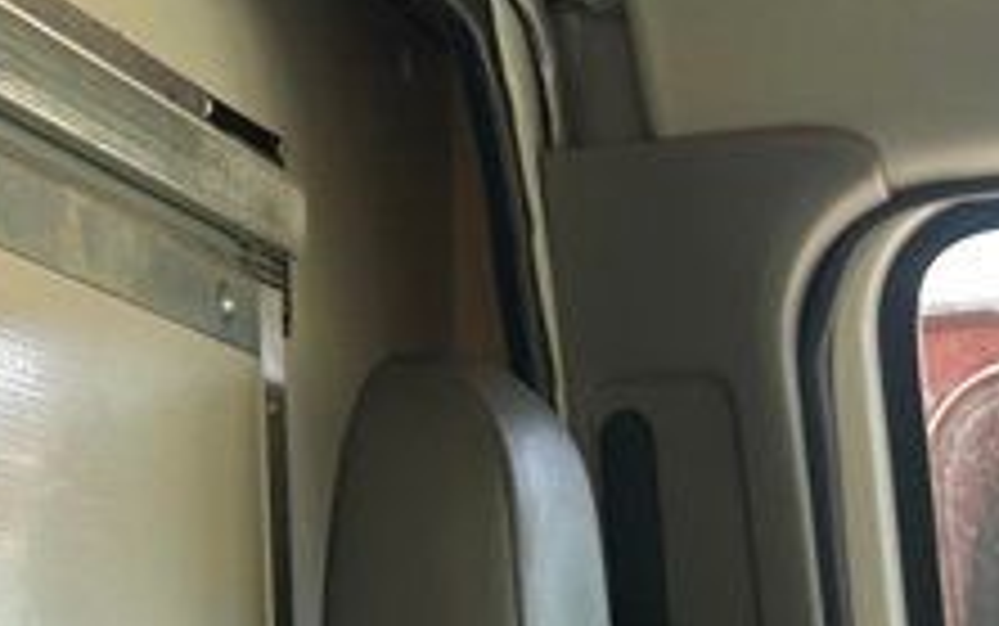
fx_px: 3459
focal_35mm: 127
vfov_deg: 10.0
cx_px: 153
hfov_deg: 16.3
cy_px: 991
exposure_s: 1/313
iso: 50
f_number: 1.5
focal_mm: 5.7
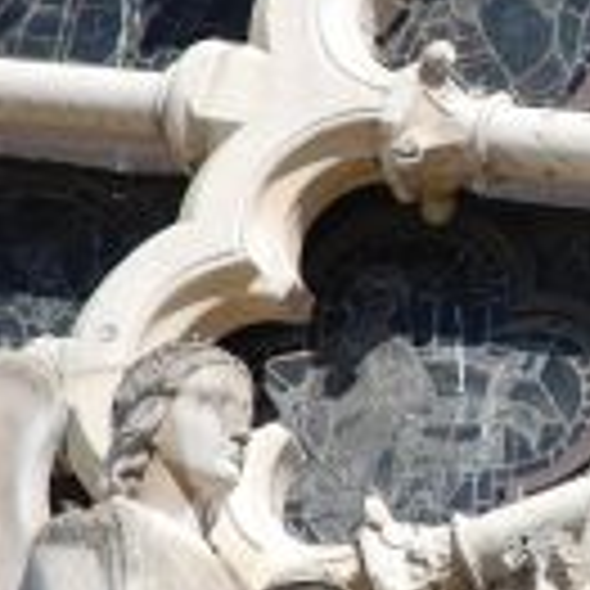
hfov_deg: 1.5
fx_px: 22793
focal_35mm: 1182
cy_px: 257
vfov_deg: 1.5
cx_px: 752
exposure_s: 1/800
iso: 200
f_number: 7.1
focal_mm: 190
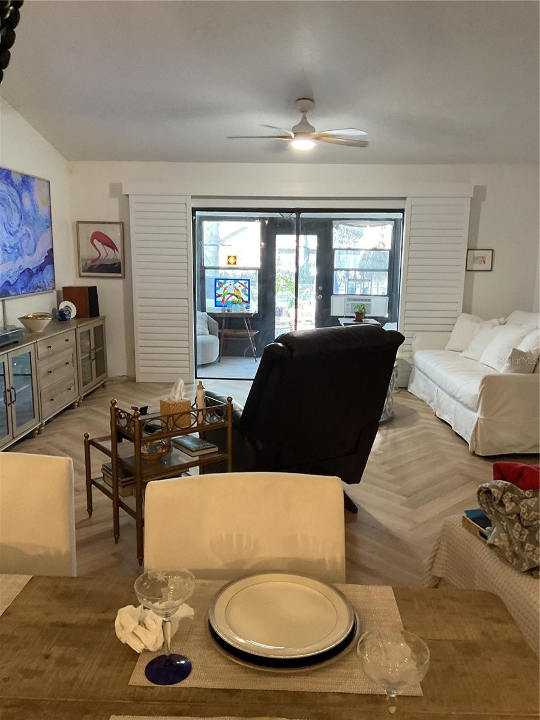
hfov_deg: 48.2
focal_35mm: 29
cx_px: 270
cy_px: 360
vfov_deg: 61.7
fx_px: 603
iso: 200
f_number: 1.8
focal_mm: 3
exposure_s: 1/60
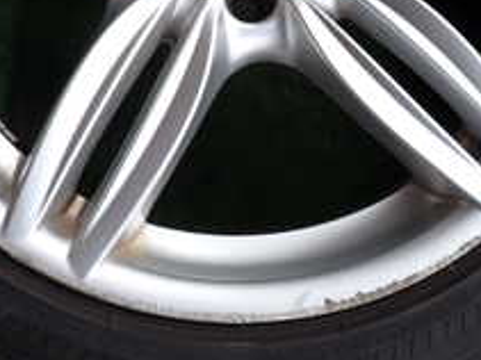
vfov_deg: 19.5
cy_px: -68
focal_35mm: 71
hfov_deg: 27.4
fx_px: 986
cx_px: 258
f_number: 2.8
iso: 100
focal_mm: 4.5
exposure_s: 1/320
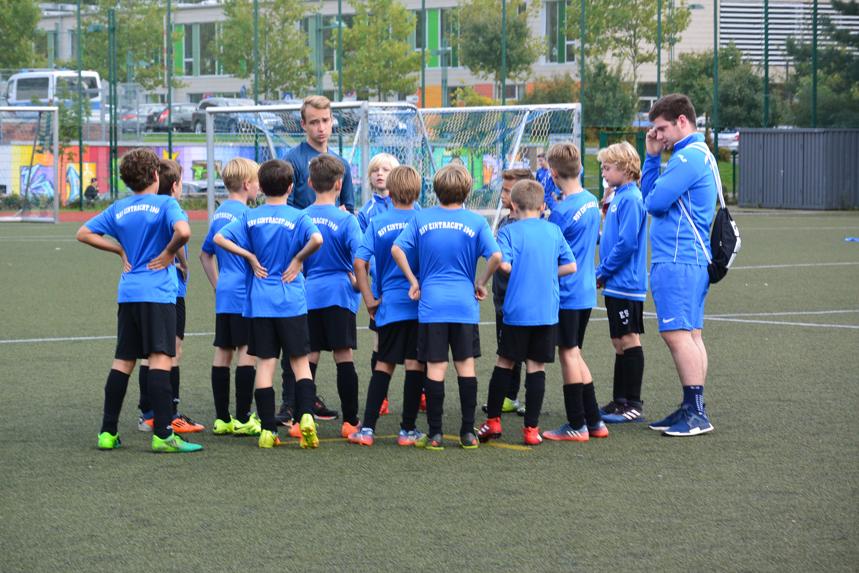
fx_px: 3293
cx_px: 430
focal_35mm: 138
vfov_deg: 9.9
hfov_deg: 14.9
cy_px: 286
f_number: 4.2
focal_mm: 51.2
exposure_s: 1/200
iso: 160
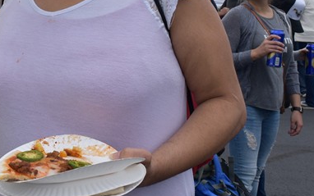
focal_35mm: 80
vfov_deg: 16.0
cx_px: -2
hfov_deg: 24.6
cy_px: -6
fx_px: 685
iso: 200
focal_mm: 20
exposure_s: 1/320
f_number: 9
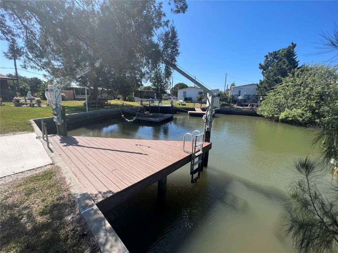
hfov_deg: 106.2
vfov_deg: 89.9
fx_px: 127
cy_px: 126
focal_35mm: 13
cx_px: 169
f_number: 1.8
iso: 32
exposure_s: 1/1233
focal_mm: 1.57
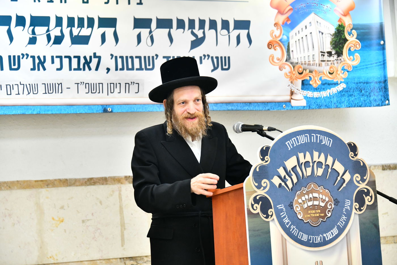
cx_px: 198
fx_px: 1378
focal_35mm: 125
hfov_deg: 16.4
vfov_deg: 11.0
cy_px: 132
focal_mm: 125
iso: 4000
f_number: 5.6
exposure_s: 1/160
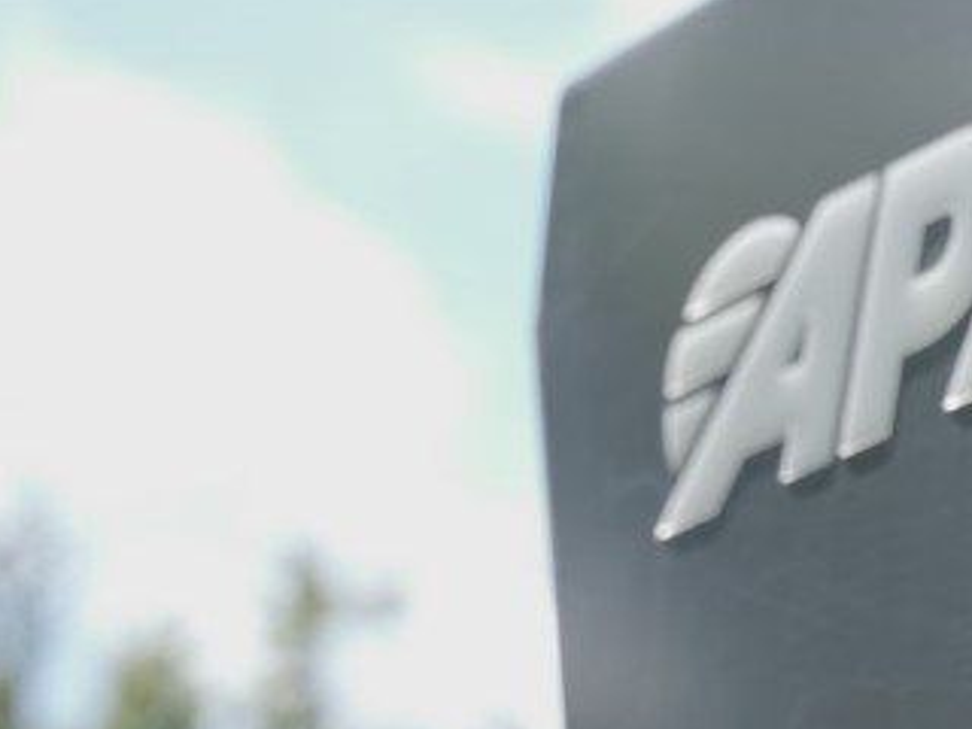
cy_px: 416
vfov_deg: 8.6
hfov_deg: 11.1
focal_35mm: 173
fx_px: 4858
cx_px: 1288
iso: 125
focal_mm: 50
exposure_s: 1/640
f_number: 2.8
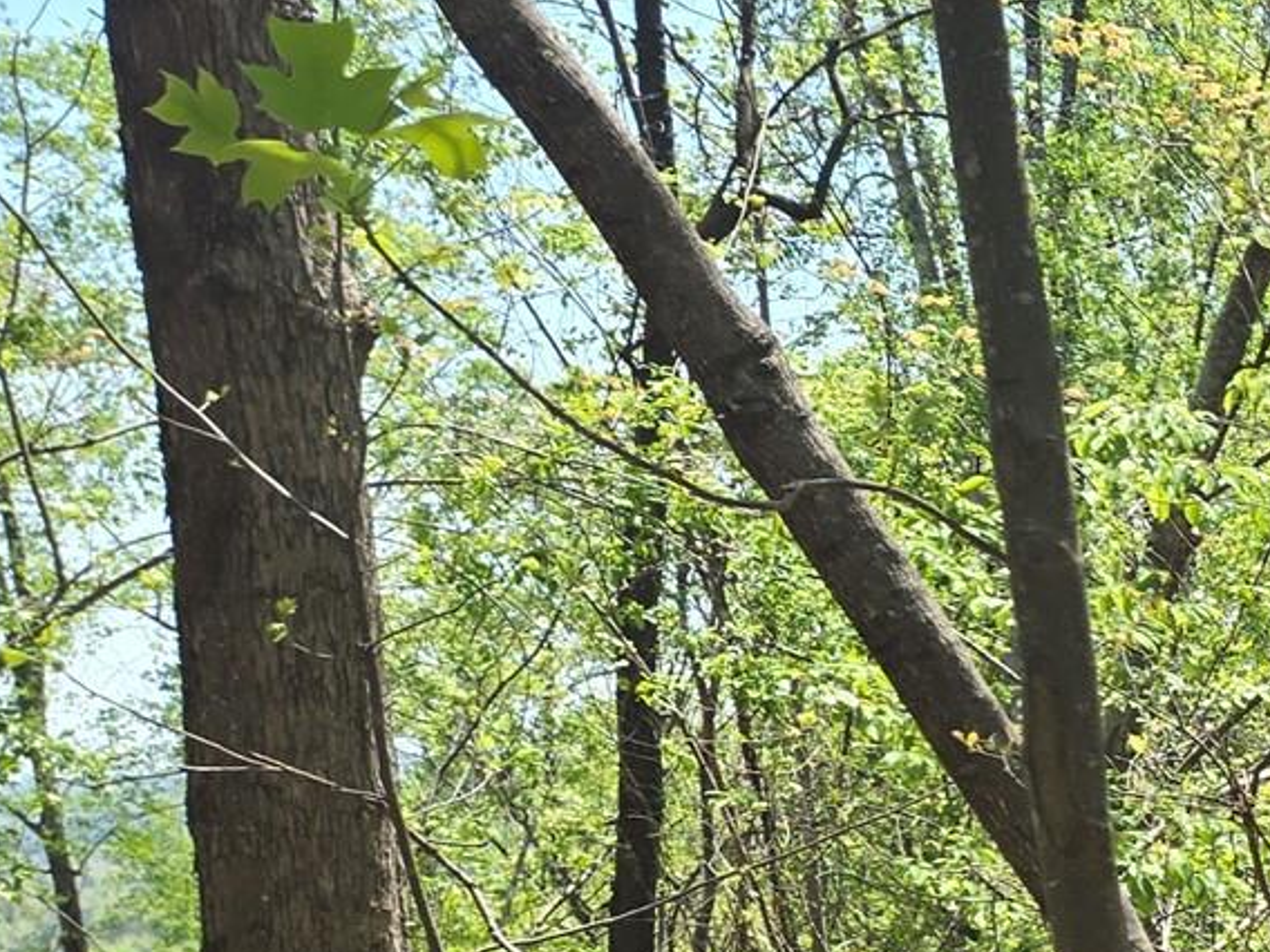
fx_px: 3045
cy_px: 1091
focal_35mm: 83
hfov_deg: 18.6
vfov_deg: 17.1
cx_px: 2263
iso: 25
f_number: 1.8
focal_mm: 5.4
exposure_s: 1/634
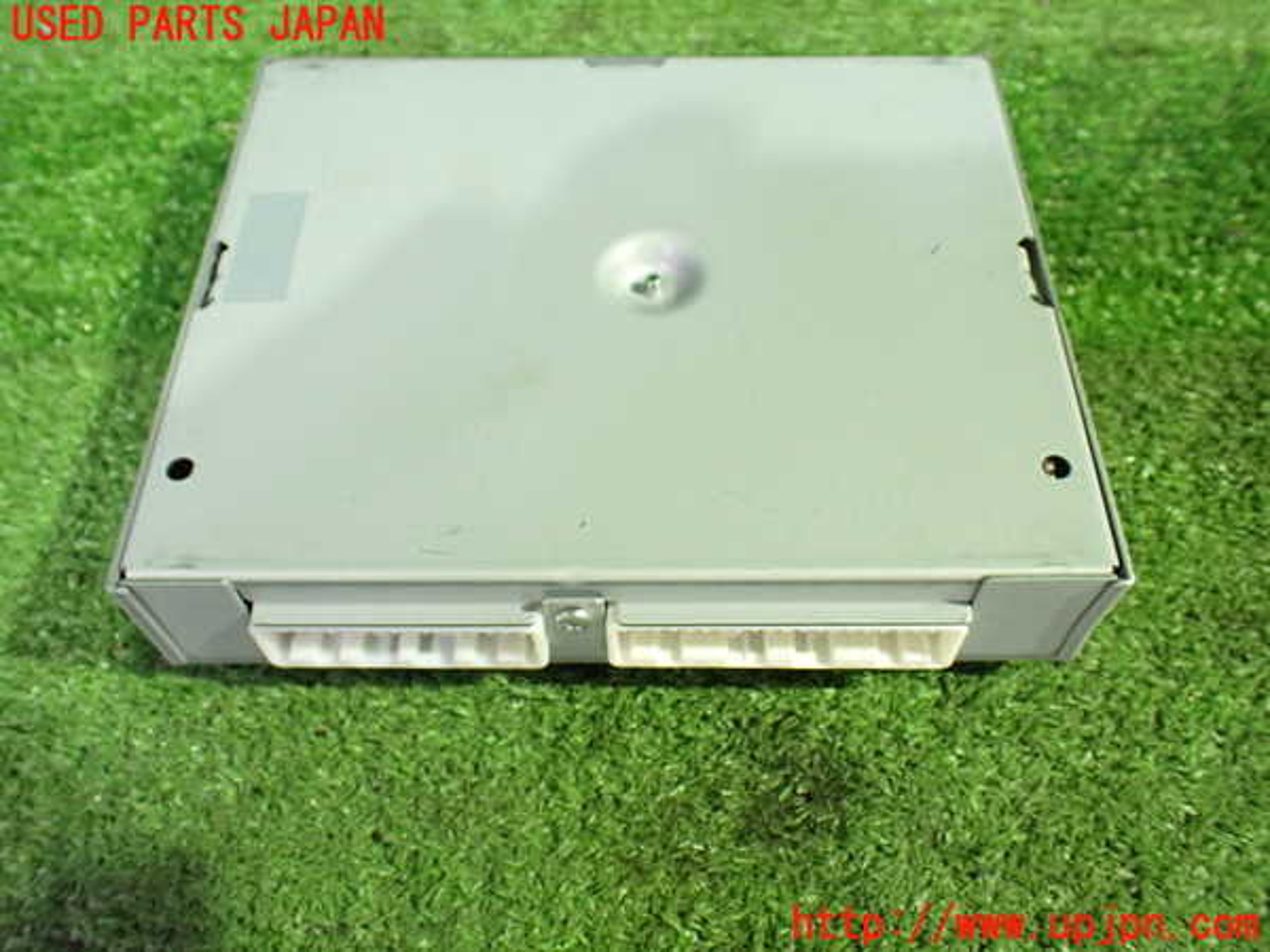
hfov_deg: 60.0
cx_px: 635
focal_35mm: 30
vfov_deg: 46.8
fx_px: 1101
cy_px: 476
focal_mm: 5.4
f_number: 2.3
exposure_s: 1/30
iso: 800
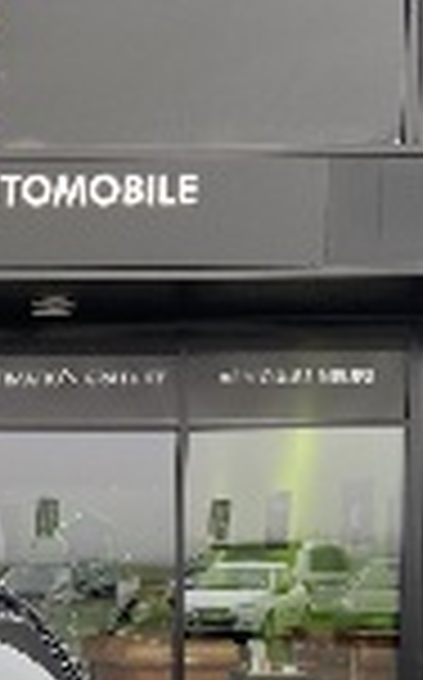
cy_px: 653
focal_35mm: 76
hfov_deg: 16.0
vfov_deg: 26.0
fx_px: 1406
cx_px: -171
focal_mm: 4.25
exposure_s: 1/121
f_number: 1.8
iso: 40
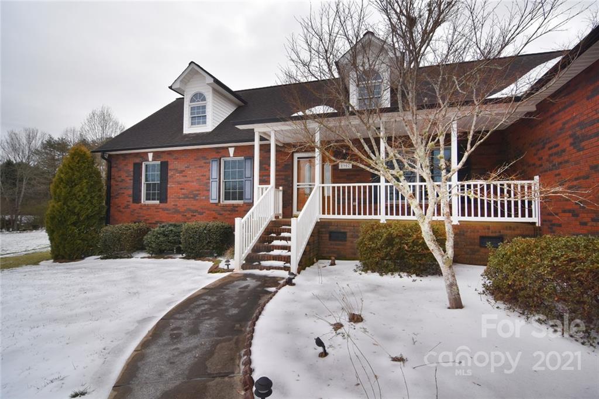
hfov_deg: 95.0
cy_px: 200
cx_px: 300
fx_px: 274
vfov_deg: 72.0
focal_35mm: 16
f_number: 8
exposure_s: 1/500
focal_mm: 11
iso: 360
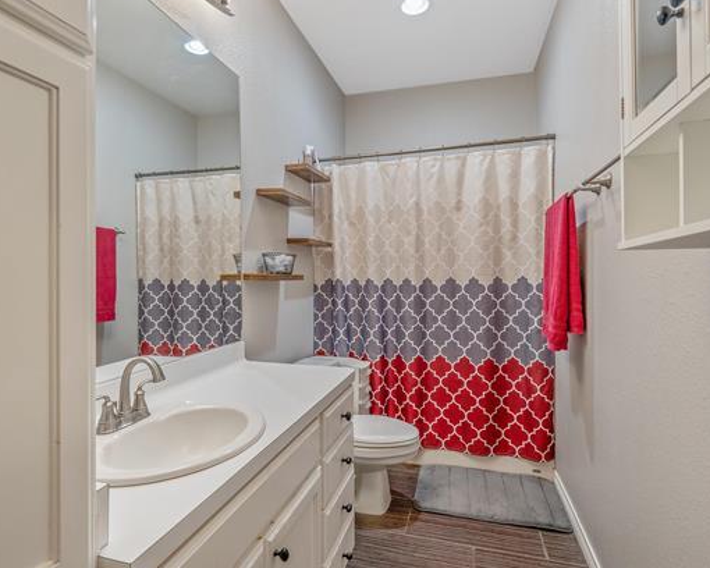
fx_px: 420
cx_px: 347
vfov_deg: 68.1
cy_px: 274
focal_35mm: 20
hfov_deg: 80.4
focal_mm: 17
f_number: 8
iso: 800
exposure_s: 1/10
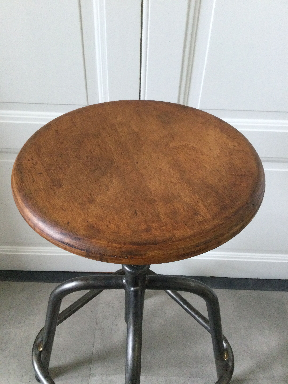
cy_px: 192
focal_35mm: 31
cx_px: 144
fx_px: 344
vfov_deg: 58.4
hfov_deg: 45.4
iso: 200
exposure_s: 1/33
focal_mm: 3.3
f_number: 2.4
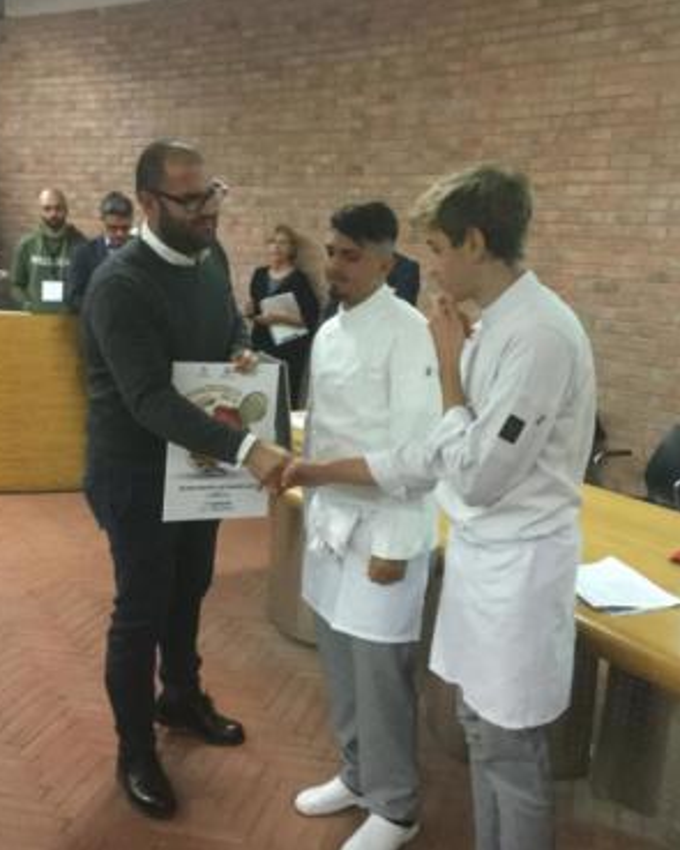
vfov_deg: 44.8
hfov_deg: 36.5
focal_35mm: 41
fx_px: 1032
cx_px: 339
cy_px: 420
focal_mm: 3.3
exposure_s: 1/25
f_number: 2.4
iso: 250
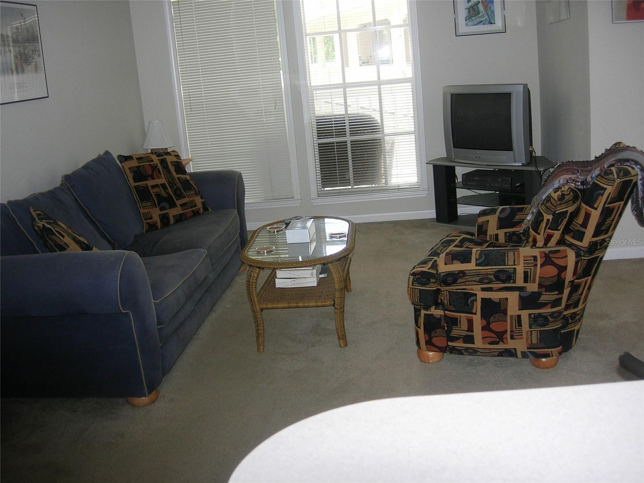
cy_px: 242
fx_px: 707
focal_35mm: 38
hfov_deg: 49.0
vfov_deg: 37.7
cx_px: 322
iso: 64
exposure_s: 1/60.1
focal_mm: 7.8
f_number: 2.8
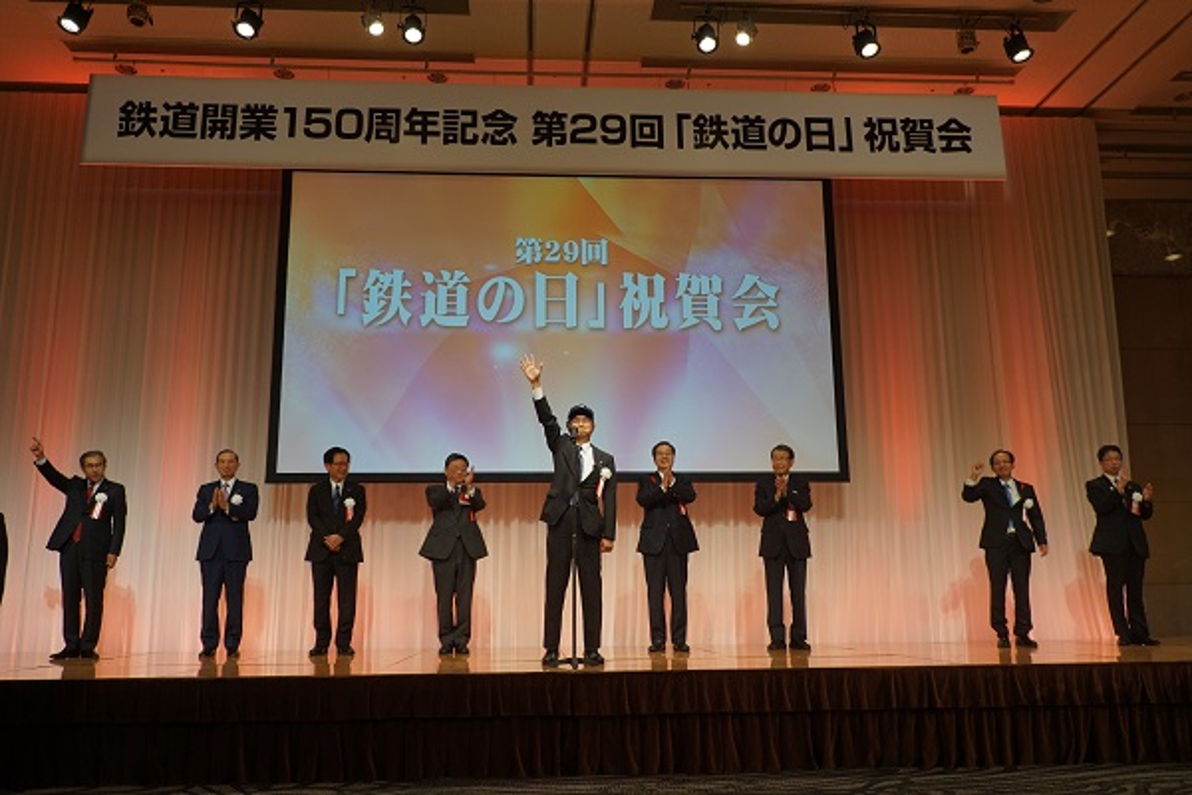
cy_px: 398
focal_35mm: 30
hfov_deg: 61.9
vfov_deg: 43.6
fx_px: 993
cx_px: 596
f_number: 4
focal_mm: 20
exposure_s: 1/160
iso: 320
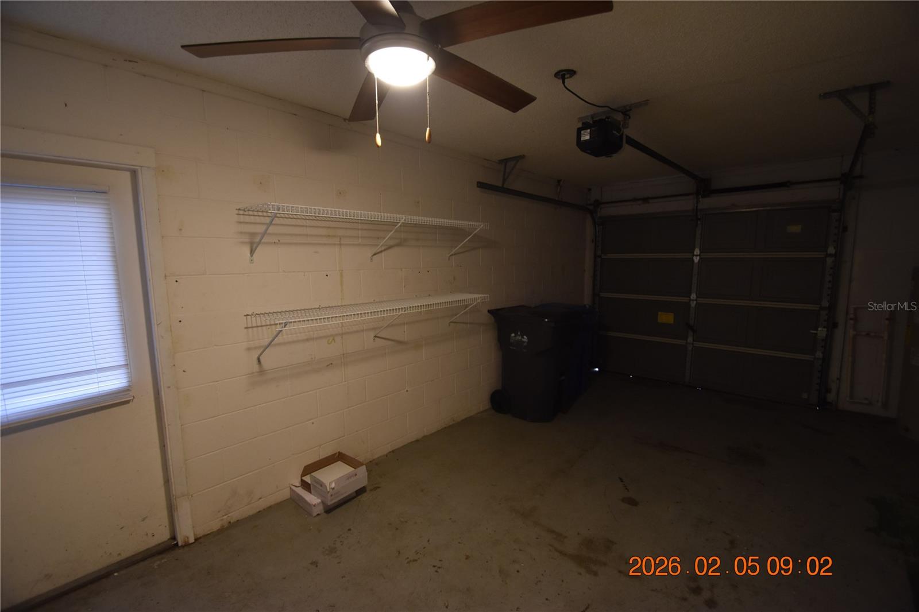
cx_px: 460
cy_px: 306
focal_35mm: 15
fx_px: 383
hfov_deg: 100.4
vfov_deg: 77.3
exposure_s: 1/45
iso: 800
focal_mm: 10
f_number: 3.5
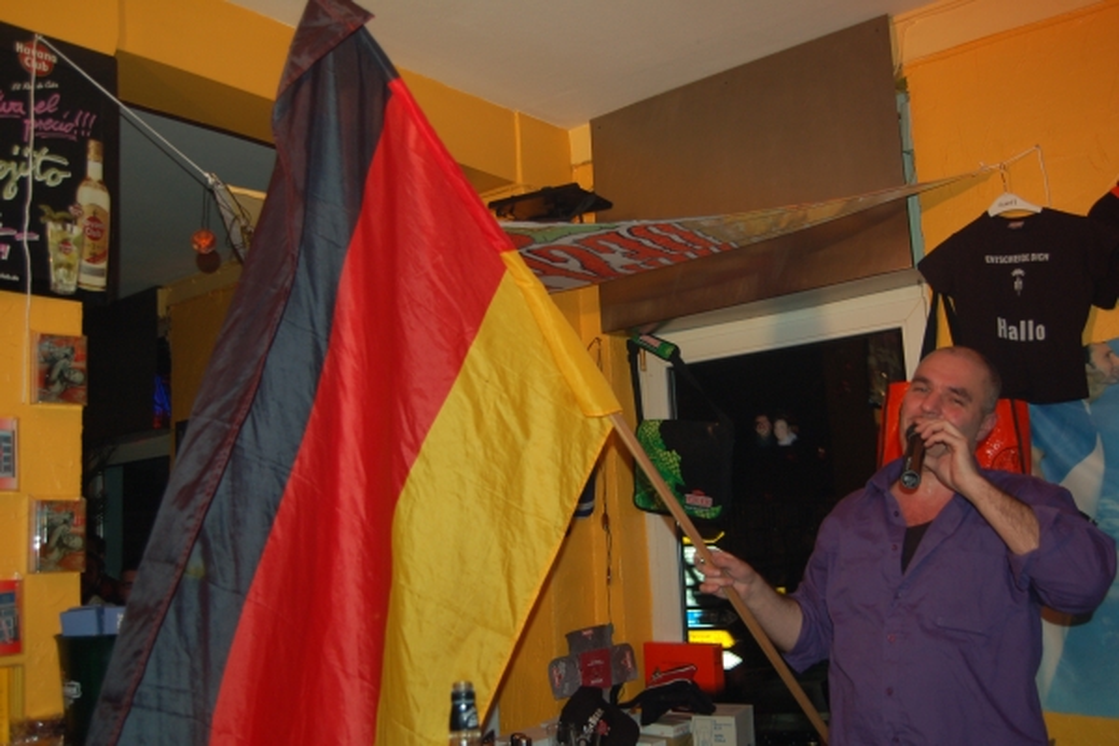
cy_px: 373
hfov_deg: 55.1
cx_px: 560
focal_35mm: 34
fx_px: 1072
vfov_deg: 38.4
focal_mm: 23
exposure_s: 1/60
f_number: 3.8
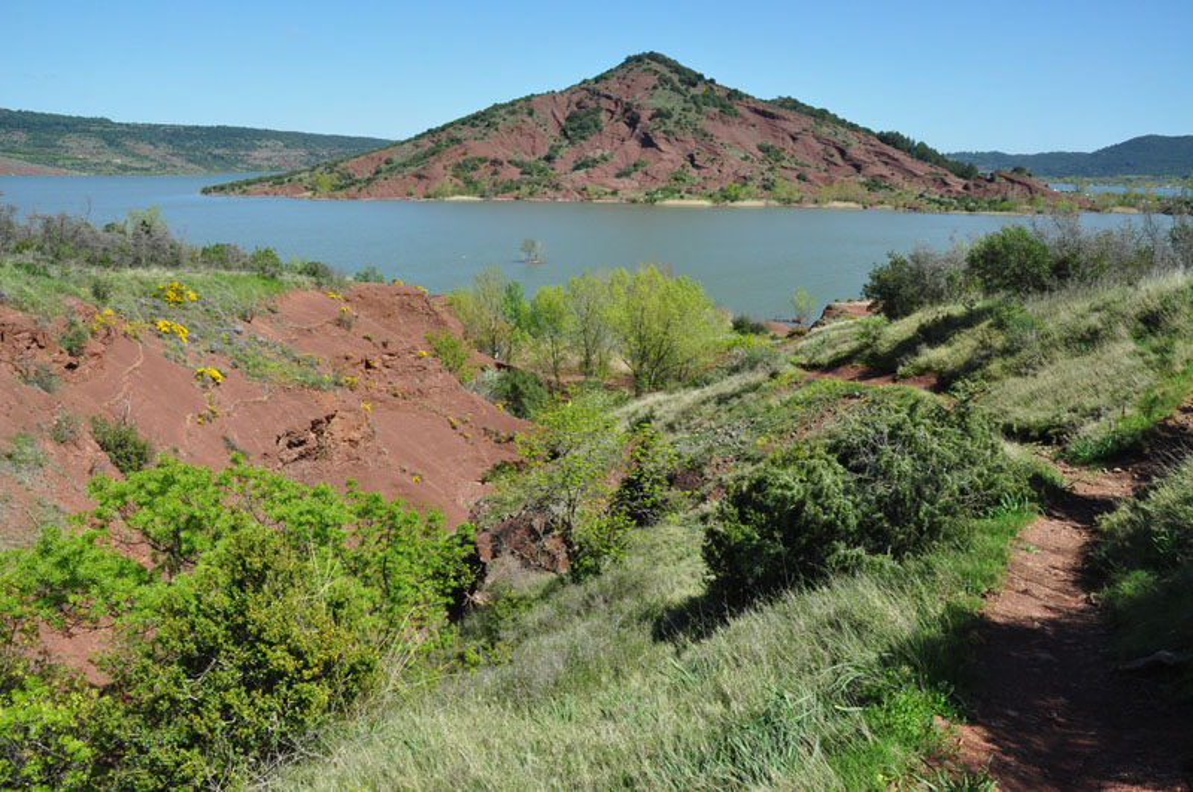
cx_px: 596
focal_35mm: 27
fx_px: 893
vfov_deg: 47.8
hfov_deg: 67.5
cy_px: 396
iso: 400
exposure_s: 1/200
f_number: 16
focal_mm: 18
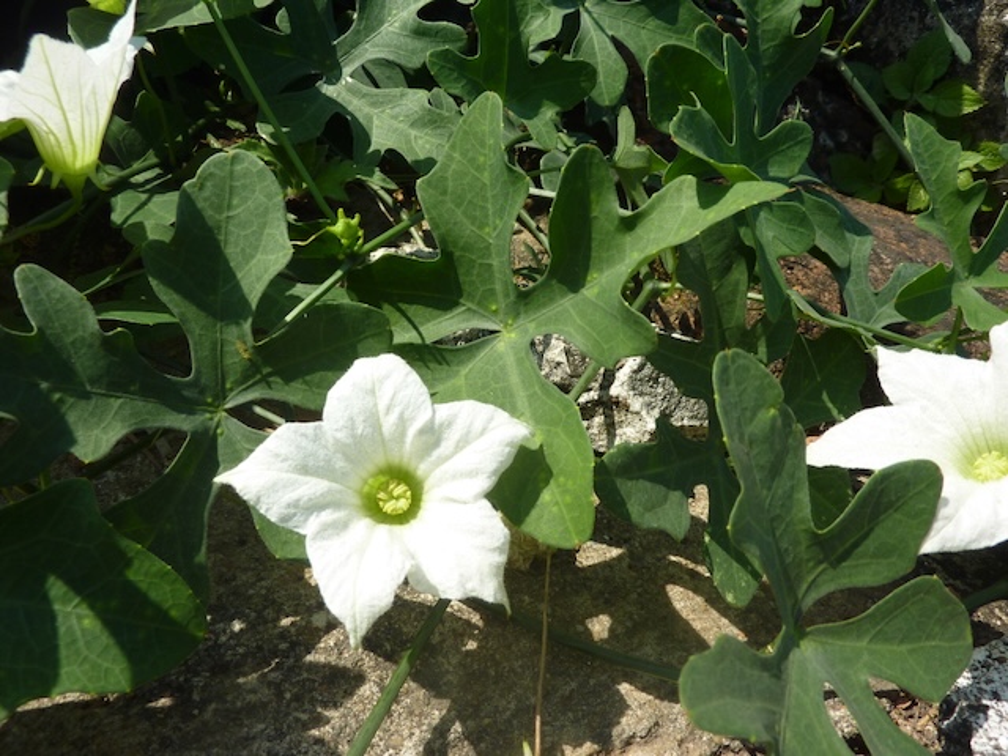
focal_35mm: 25
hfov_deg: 69.4
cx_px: 504
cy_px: 378
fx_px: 728
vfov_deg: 54.9
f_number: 4.5
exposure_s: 1/500
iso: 80
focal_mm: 4.1
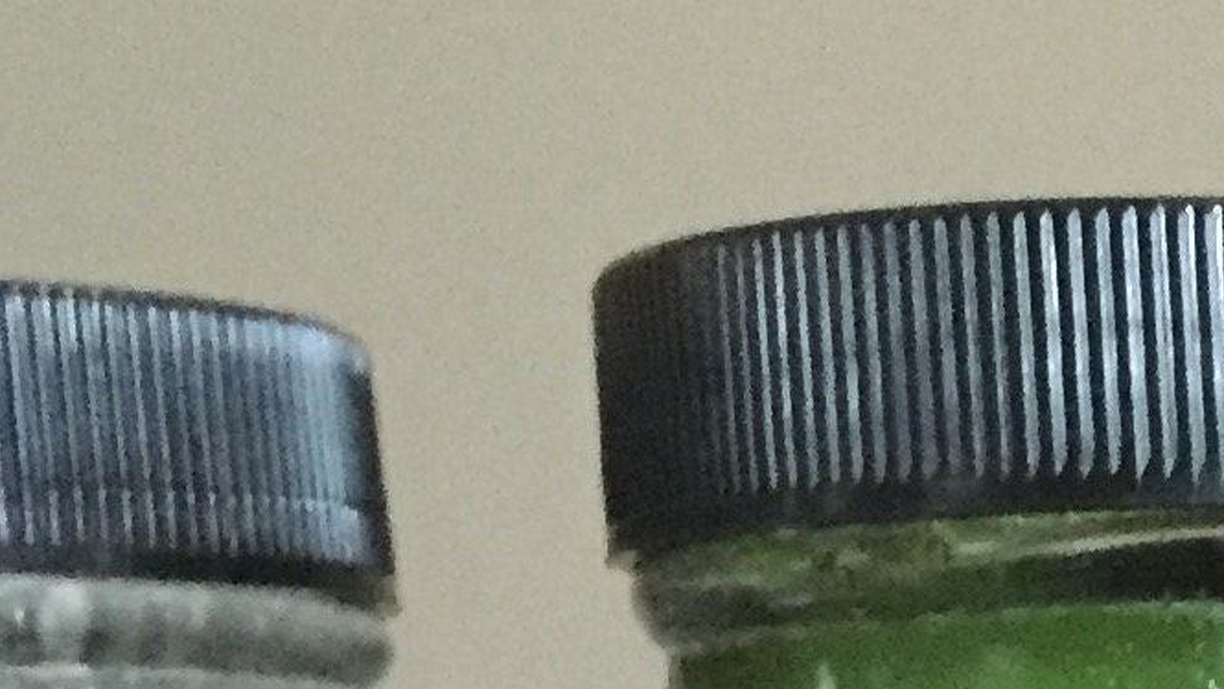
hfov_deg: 12.9
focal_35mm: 155
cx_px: 1984
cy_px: 1931
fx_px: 5030
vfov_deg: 7.1
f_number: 2.2
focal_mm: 4.15
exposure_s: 1/15
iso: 400
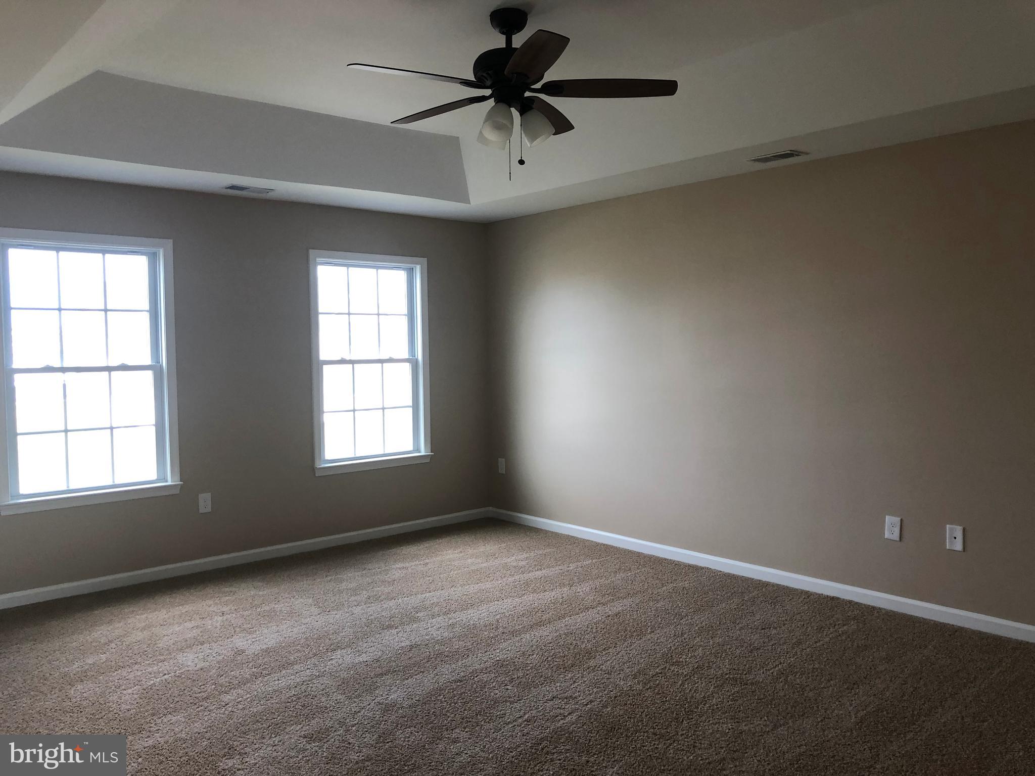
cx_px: 518
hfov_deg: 63.4
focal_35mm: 28
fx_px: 837
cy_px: 388
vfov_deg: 49.7
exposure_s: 1/40
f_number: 1.8
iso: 25
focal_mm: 3.99
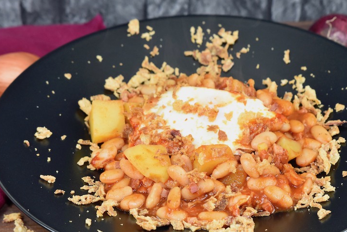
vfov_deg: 9.7
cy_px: 135
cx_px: 195
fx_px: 1360
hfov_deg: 14.5
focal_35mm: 141
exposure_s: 1/100
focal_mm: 66
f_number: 5
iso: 800
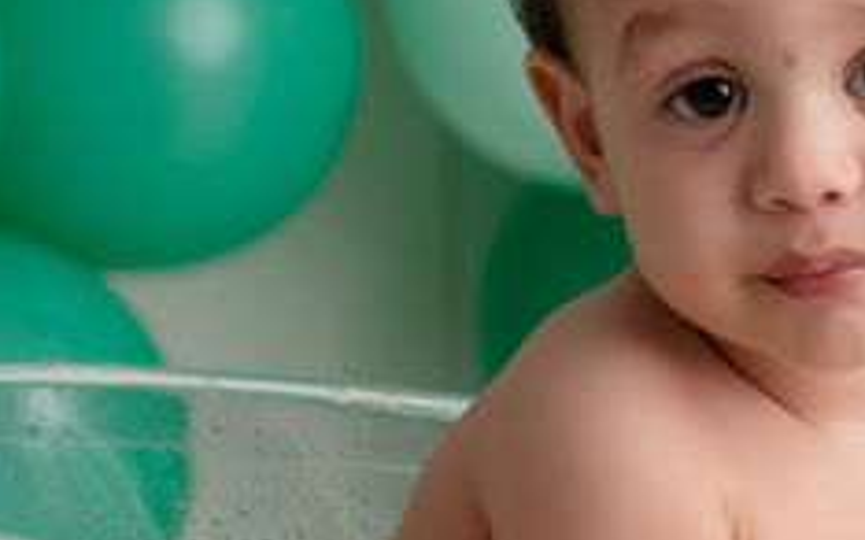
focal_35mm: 183
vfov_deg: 7.2
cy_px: 335
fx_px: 4312
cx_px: 1024
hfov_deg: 11.2
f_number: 2.5
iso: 100
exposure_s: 1/125
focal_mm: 35
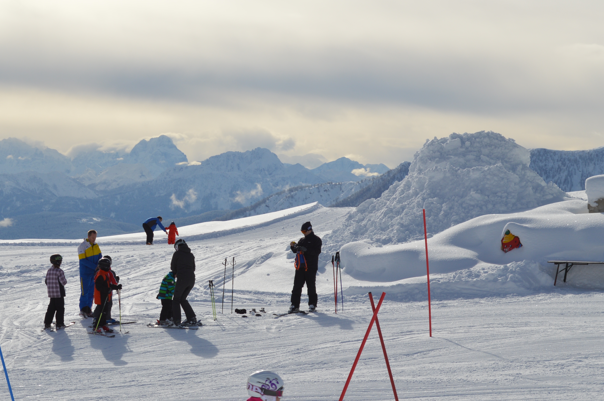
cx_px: 178
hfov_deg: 17.3
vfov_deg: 11.6
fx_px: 1973
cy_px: 165
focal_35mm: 118
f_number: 10
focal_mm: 55
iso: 100
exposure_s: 1/500
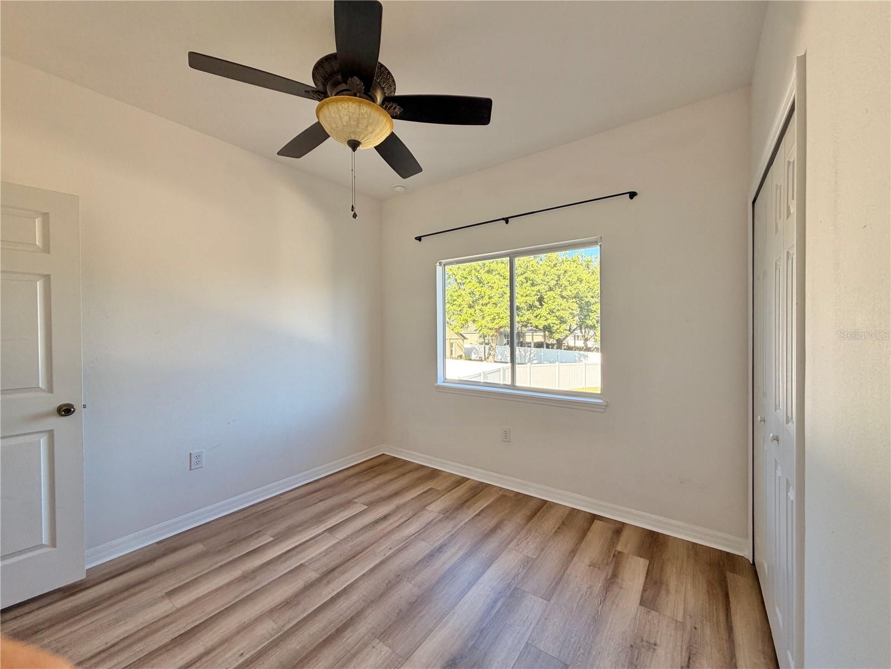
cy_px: 334
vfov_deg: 85.7
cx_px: 446
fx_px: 360
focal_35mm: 14
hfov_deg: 102.1
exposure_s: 1/121
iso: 80
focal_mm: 2.22
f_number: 2.2
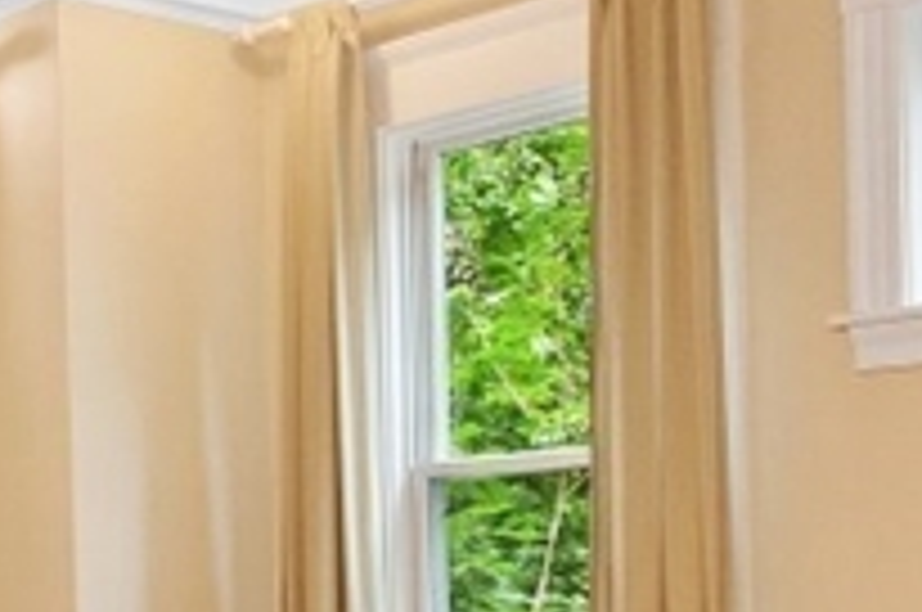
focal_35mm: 75
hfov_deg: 25.6
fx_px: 1918
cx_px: -9
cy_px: 522
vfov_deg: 17.9
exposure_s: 1/50
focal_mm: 10
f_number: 5.6
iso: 400
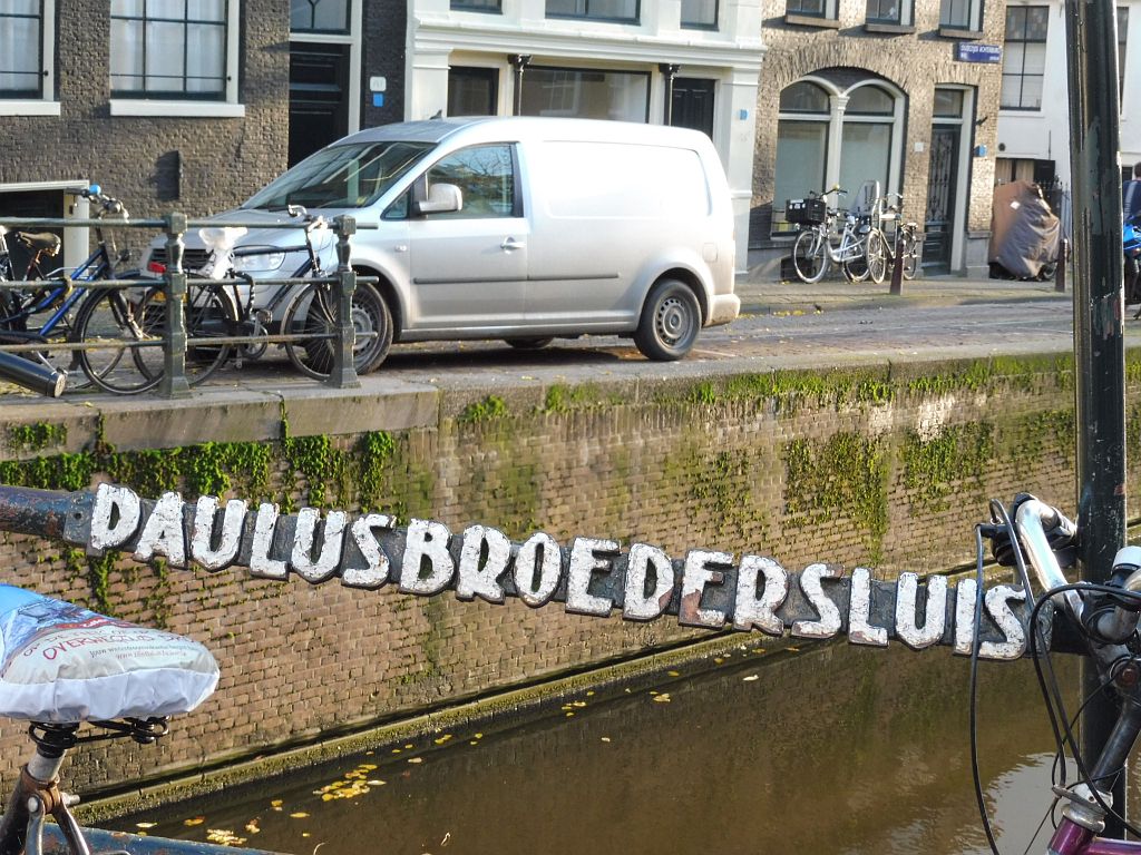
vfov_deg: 23.7
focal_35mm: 62
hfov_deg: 31.2
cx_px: 570
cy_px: 428
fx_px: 2044
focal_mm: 11
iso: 200
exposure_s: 1/60
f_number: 4.8
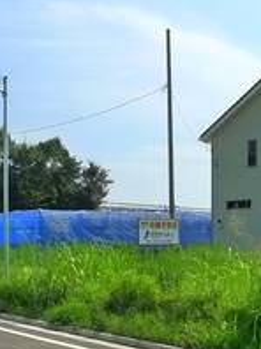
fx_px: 856
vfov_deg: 22.8
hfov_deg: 17.3
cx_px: 165
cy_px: 275
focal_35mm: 85
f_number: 4
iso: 400
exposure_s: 1/1000
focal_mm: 5.1
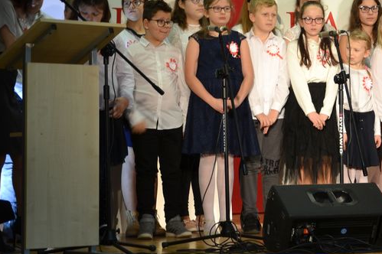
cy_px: 36
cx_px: 304
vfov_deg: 10.5
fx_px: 1378
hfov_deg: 15.7
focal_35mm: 130
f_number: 4.8
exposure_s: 1/20
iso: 200
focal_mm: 45
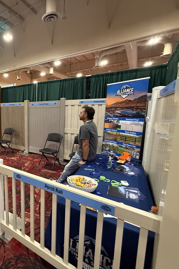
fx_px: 149
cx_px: 17
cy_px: 131
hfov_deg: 53.8
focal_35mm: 20
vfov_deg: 84.0
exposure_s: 1/60
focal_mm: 2.22
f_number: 2.2
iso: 640
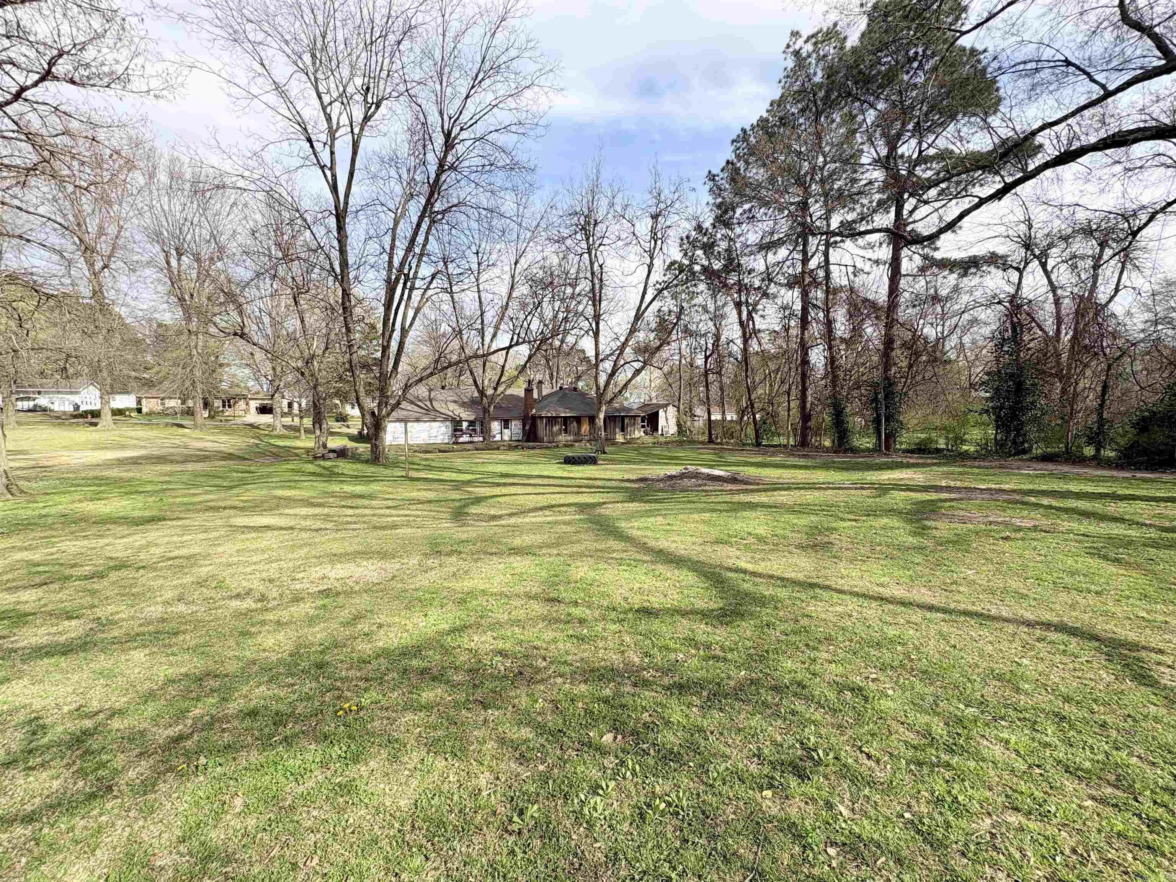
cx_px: 588
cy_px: 441
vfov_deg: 85.7
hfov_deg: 102.1
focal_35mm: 14
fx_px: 476
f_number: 2.2
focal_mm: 2.22
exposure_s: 1/956
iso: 40
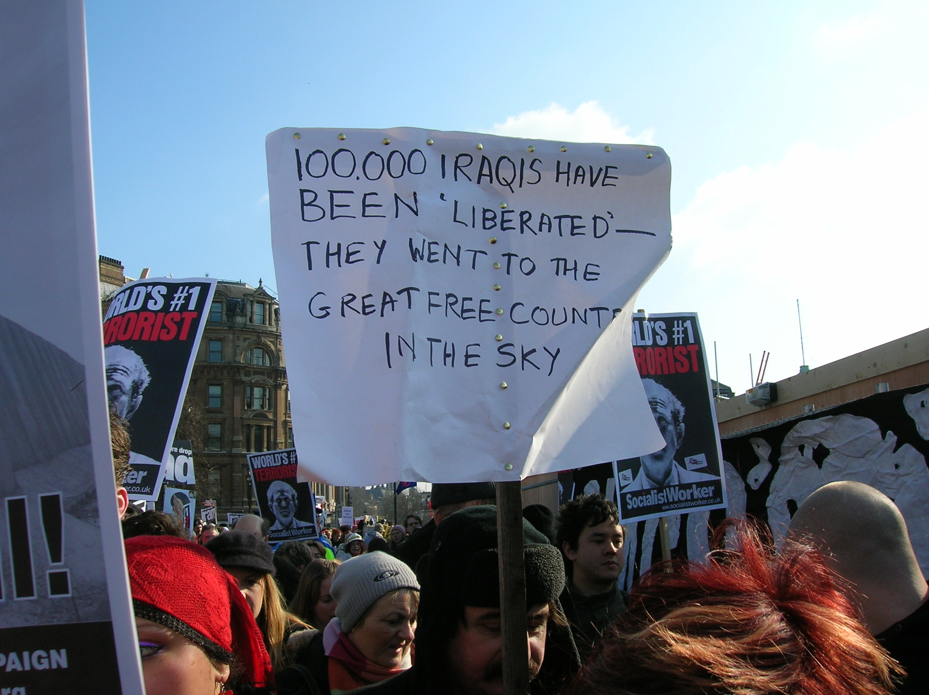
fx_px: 912
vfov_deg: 41.7
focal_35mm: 34
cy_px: 348
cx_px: 464
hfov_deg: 54.0
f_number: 4.9
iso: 50
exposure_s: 1/358
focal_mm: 5.7
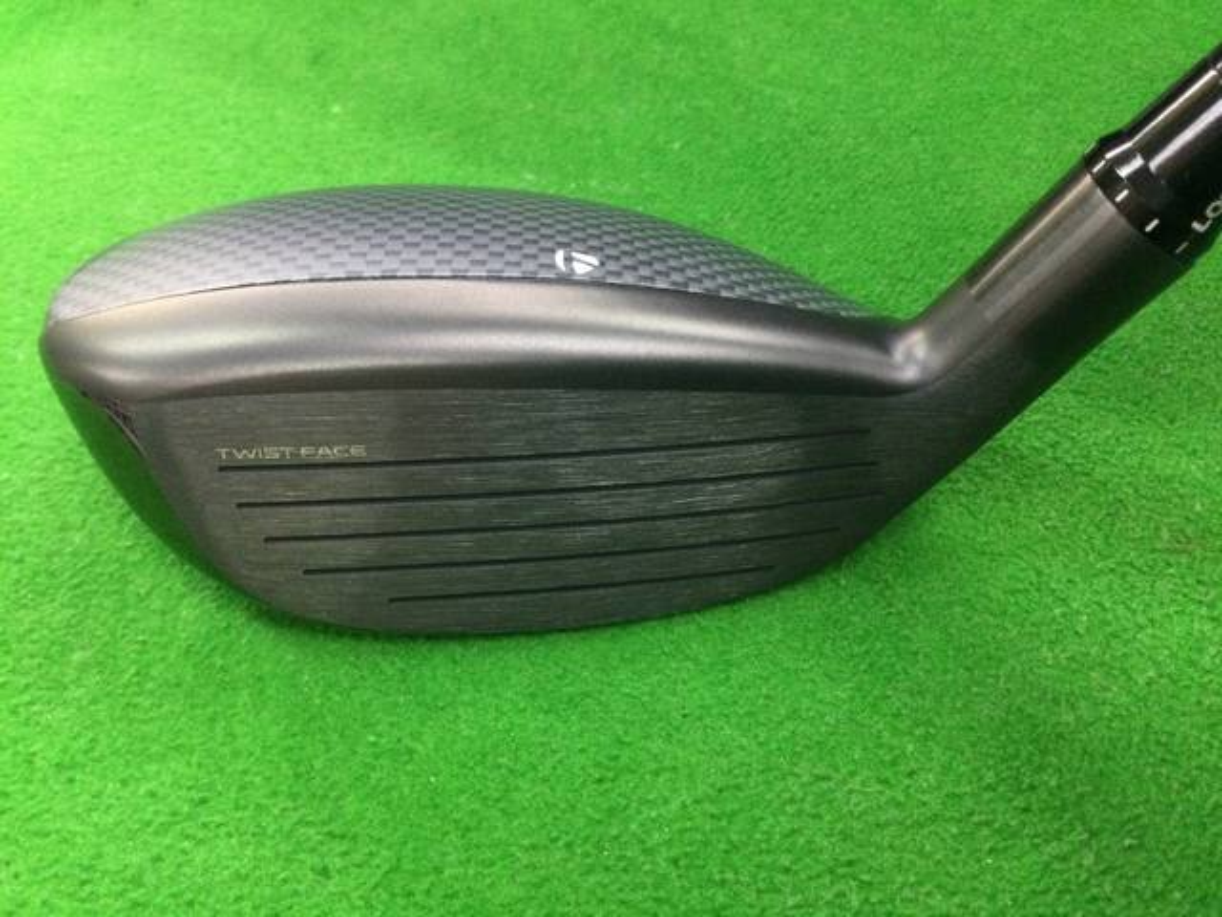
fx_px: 1094
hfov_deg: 58.4
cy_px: 458
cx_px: 611
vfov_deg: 45.4
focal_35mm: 31
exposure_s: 1/30
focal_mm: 3.3
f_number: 2.4
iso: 160
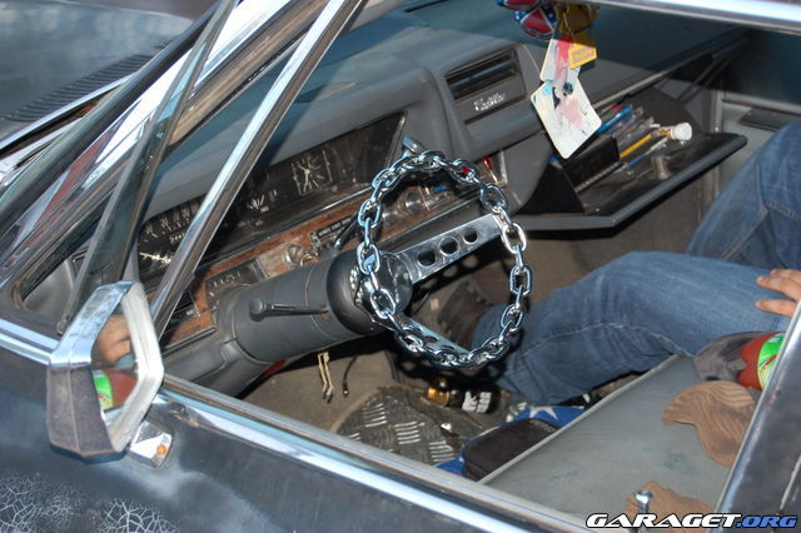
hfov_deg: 24.6
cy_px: 266
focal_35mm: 82
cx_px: 400
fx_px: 1835
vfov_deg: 16.5
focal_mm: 55
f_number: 5.6
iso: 400
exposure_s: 1/60
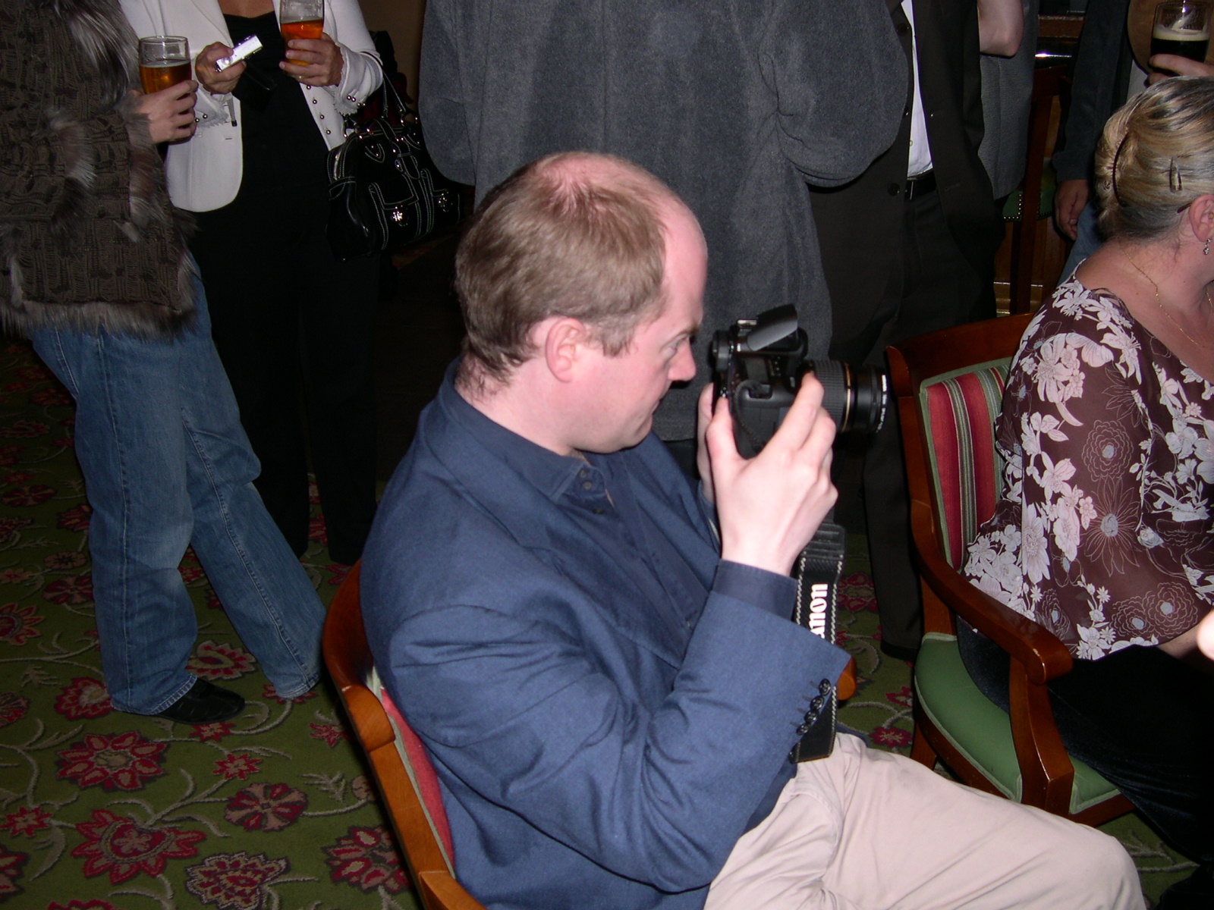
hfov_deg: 49.0
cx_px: 607
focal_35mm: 38
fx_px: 1333
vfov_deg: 37.7
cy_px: 455
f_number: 2.8
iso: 100
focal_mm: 8
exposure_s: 1/60
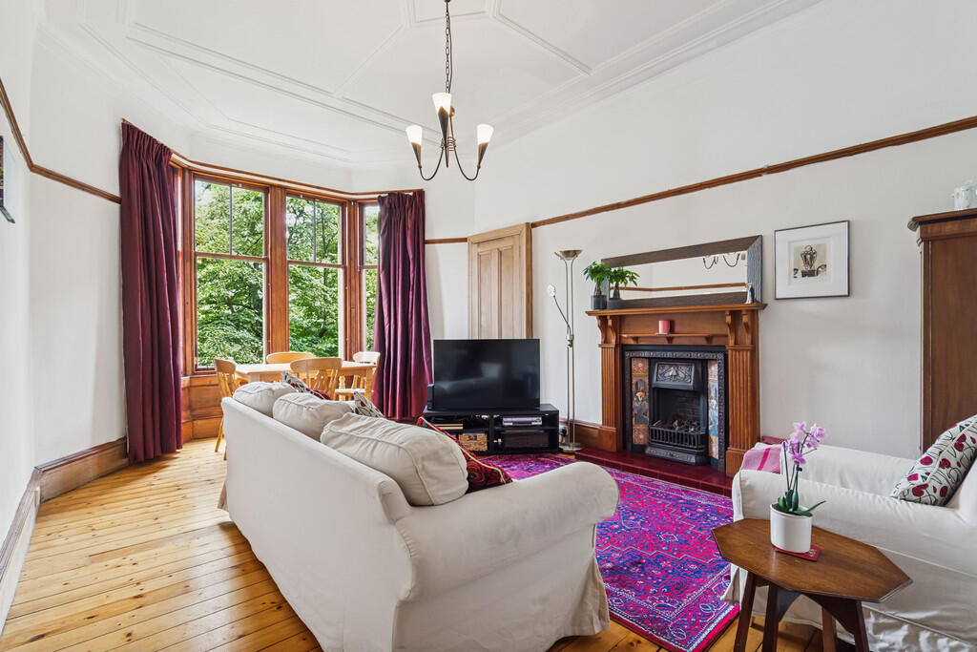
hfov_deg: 96.7
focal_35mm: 16
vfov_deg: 73.8
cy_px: 326
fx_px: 434
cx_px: 488
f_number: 6.3
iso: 2500
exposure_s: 1/50
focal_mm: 16
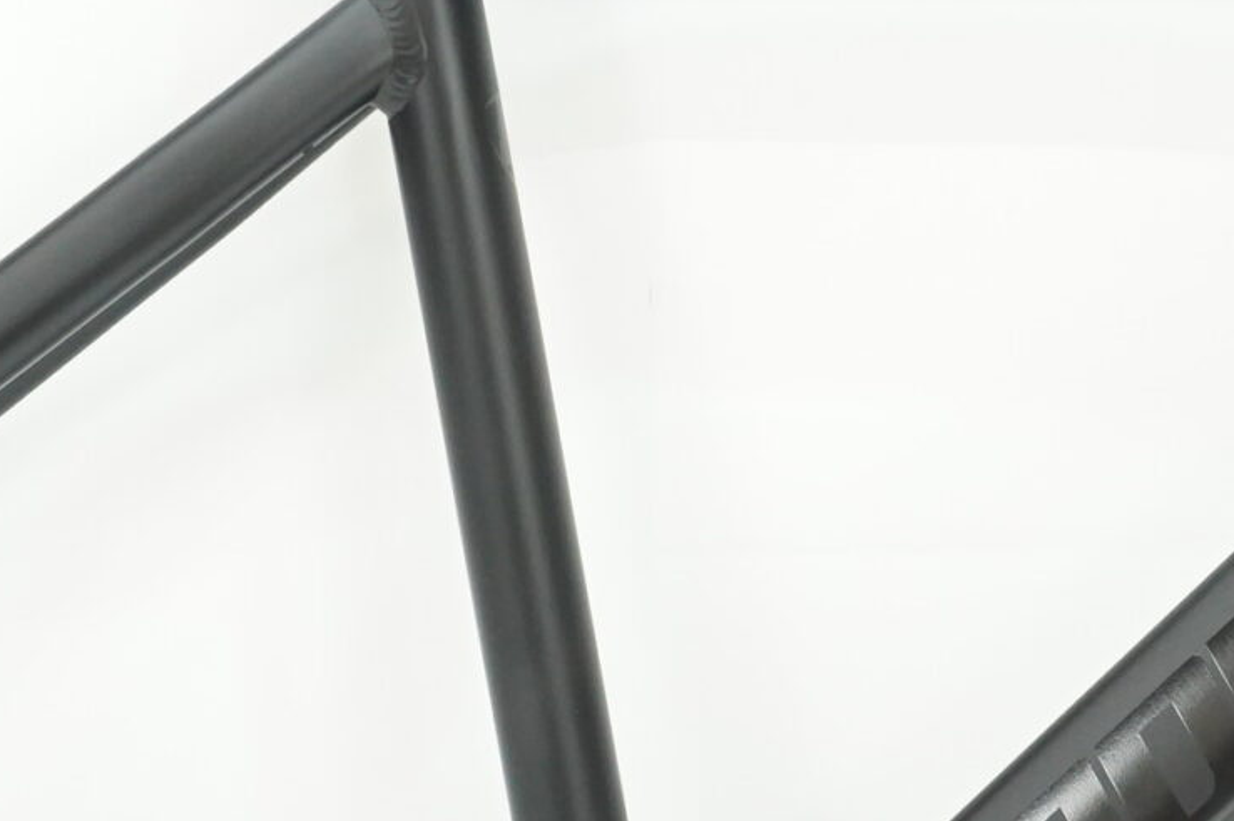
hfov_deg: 19.4
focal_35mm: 104
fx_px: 3562
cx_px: 1047
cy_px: 201
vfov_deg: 13.1
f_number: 5
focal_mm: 20
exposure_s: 1/40
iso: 1000
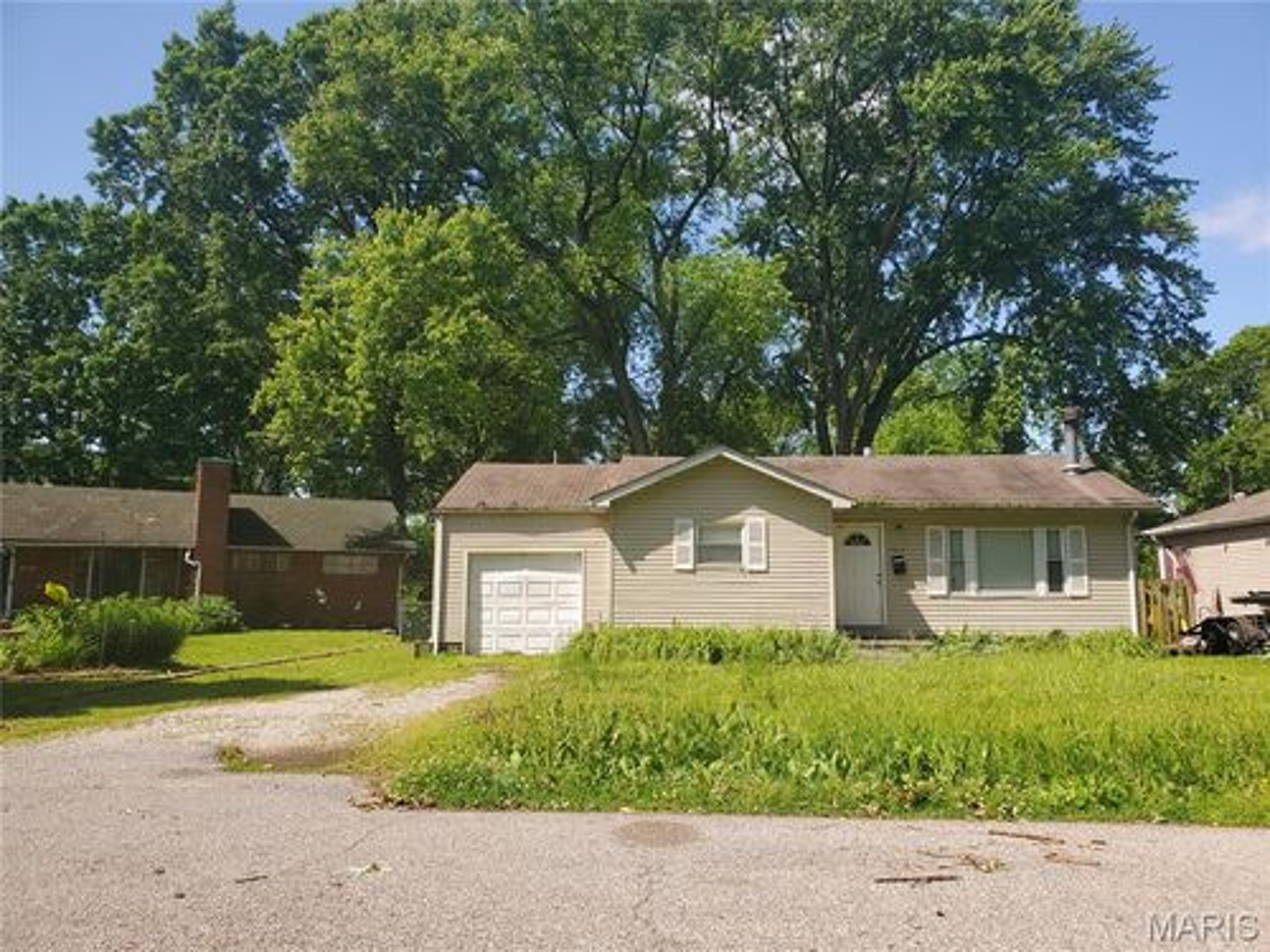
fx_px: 954
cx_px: 635
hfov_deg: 67.3
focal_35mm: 26
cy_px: 476
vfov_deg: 53.1
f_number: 2.4
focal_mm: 4.3
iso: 50
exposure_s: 1/1008
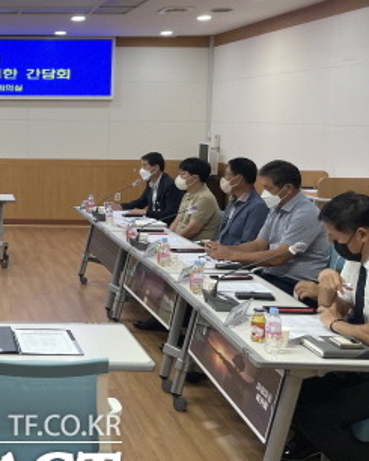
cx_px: -45
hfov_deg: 26.2
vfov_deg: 35.1
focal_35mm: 53
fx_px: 723
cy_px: 167
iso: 125
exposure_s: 1/120
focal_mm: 4.2
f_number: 1.6
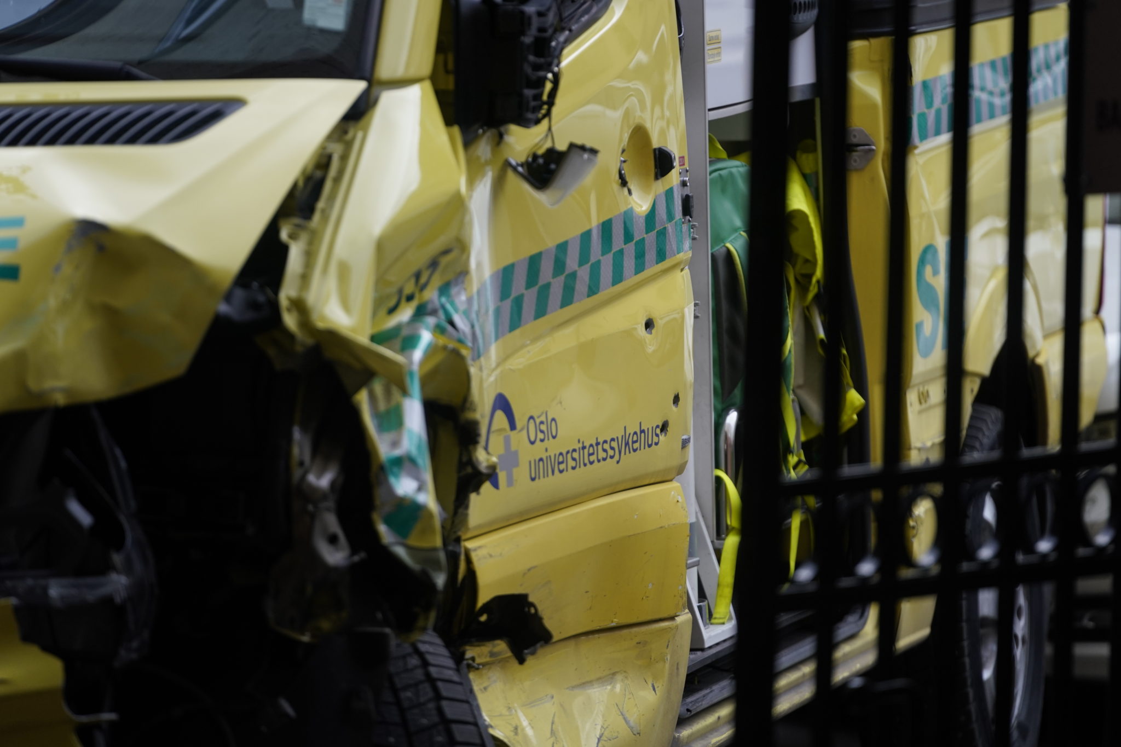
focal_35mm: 280
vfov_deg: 4.9
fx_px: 8718
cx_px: 560
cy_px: 374
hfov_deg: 7.4
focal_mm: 280
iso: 1000
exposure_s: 1/1600
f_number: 4
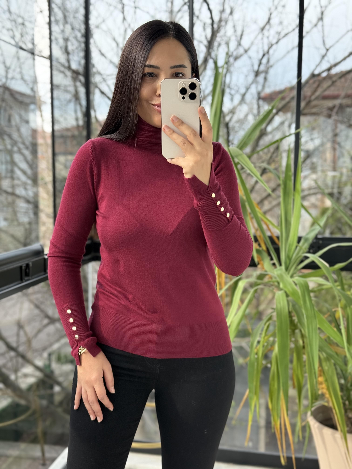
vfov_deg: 39.7
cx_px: 176
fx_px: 651
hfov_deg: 30.3
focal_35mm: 48
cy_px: 234
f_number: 1.78
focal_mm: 6.76
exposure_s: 1/324
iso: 100
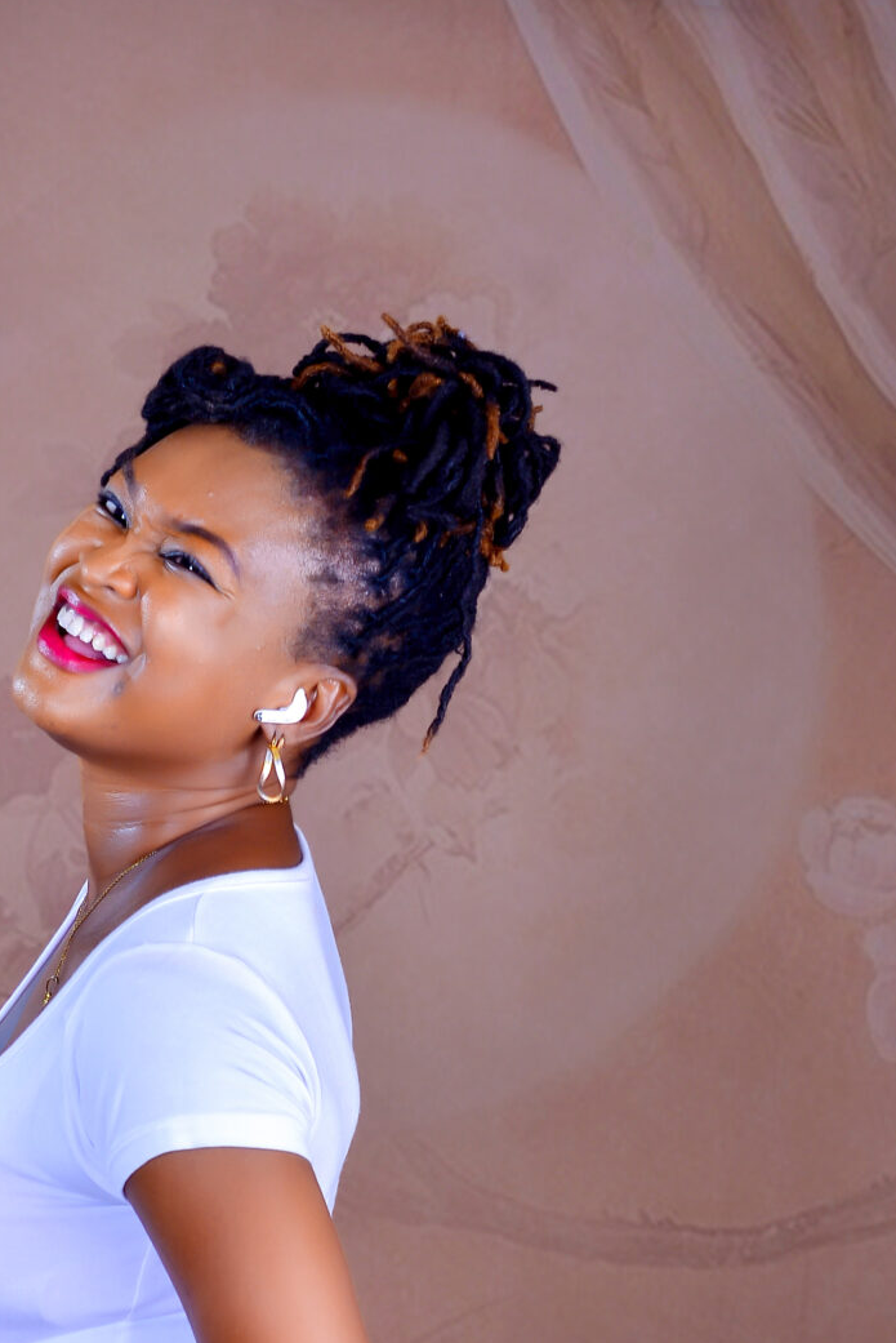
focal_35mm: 123
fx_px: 4587
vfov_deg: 16.0
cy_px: 1636
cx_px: 377
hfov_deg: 11.2
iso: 100
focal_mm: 50
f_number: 5.6
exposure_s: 1/80
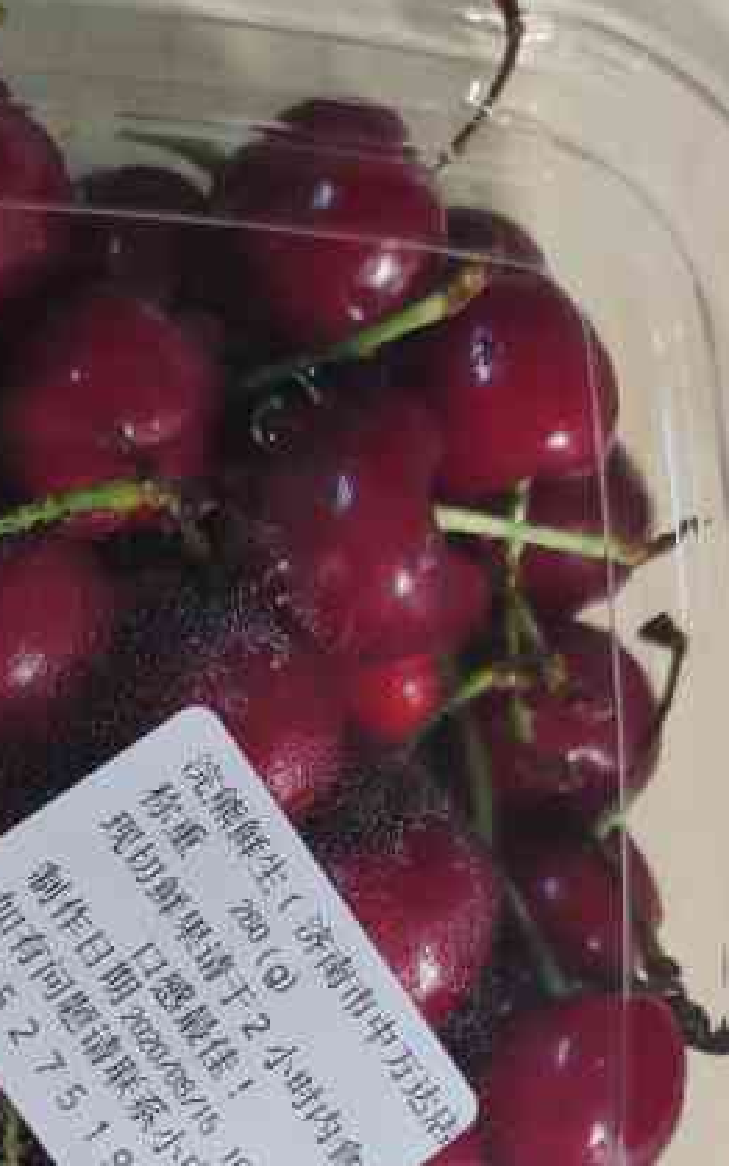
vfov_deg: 32.7
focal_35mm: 59
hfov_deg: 21.8
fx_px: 1875
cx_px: 175
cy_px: 1060
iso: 383
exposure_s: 1/50
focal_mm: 5.43
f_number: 1.89
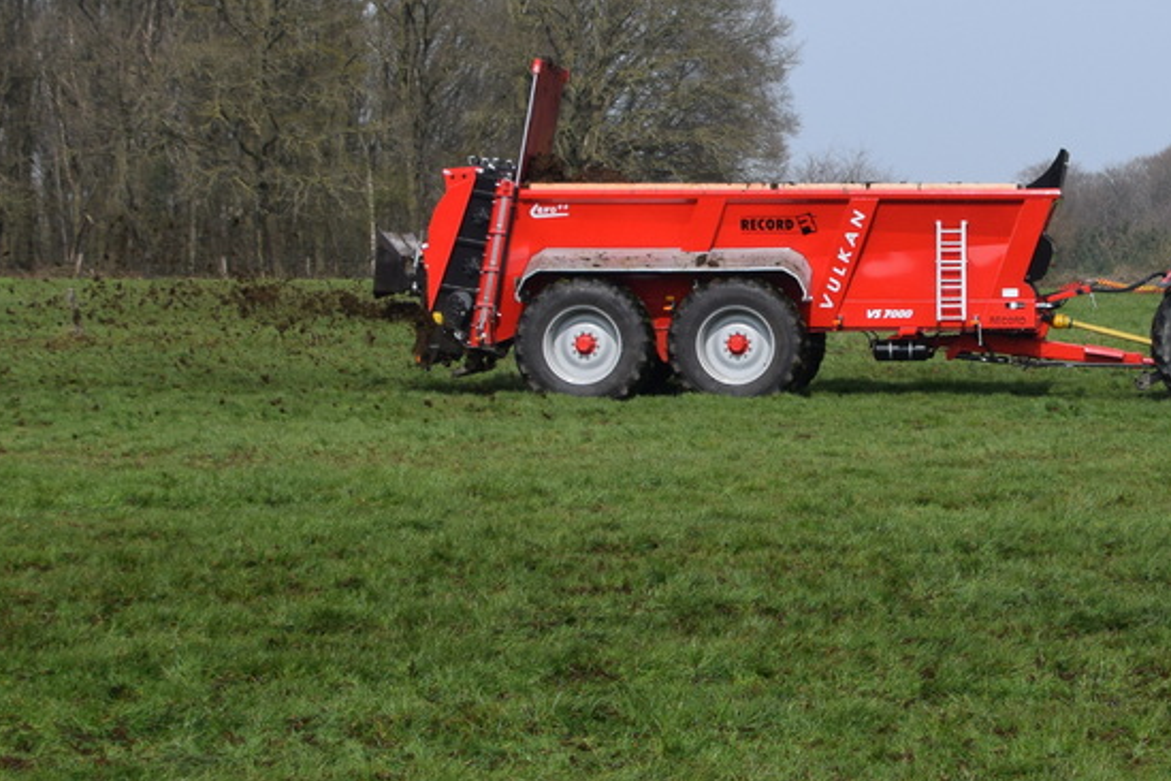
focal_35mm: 82
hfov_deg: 24.6
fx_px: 2667
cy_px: 163
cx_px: 800
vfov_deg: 16.5
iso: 400
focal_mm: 30
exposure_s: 1/1600
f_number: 6.3
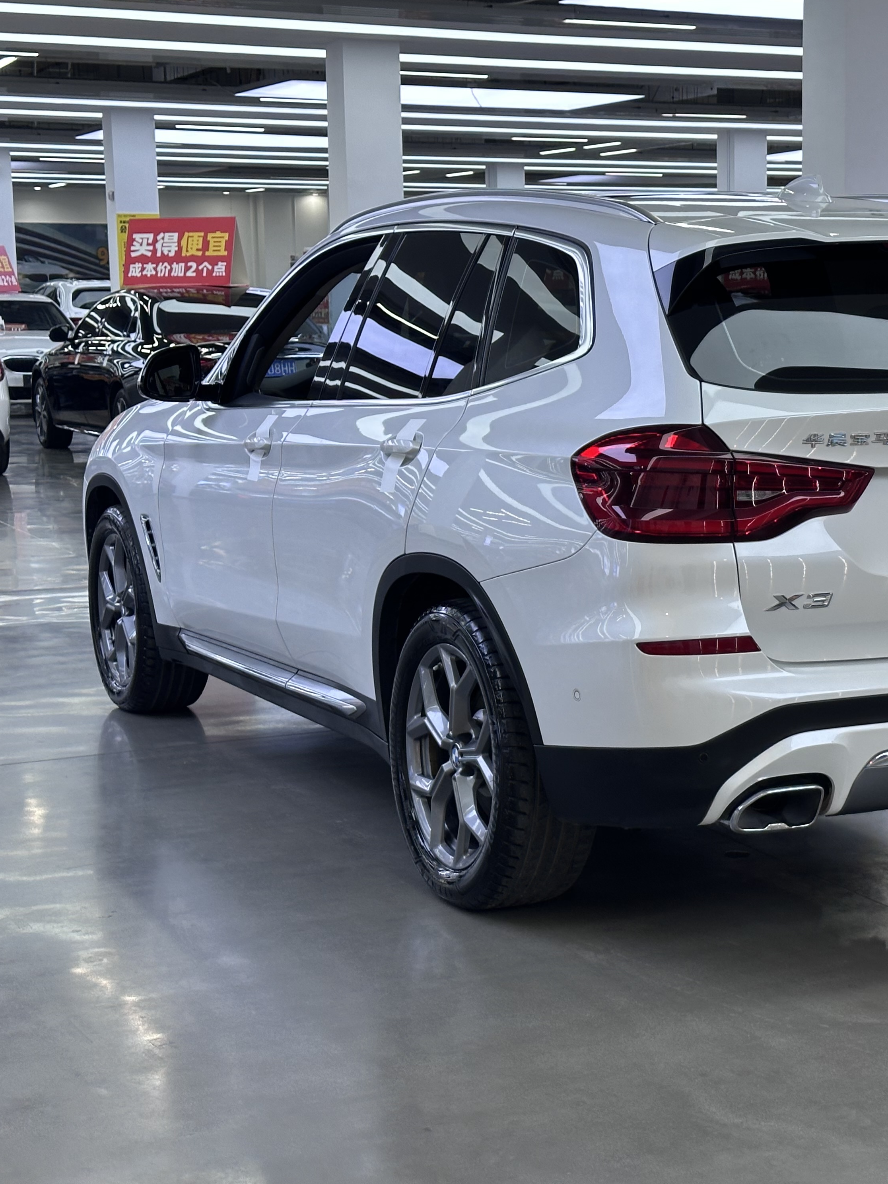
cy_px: 597
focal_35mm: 65
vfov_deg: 29.8
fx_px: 2223
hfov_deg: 22.4
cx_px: 628
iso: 80
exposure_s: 1/100
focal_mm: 6.86
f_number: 1.78
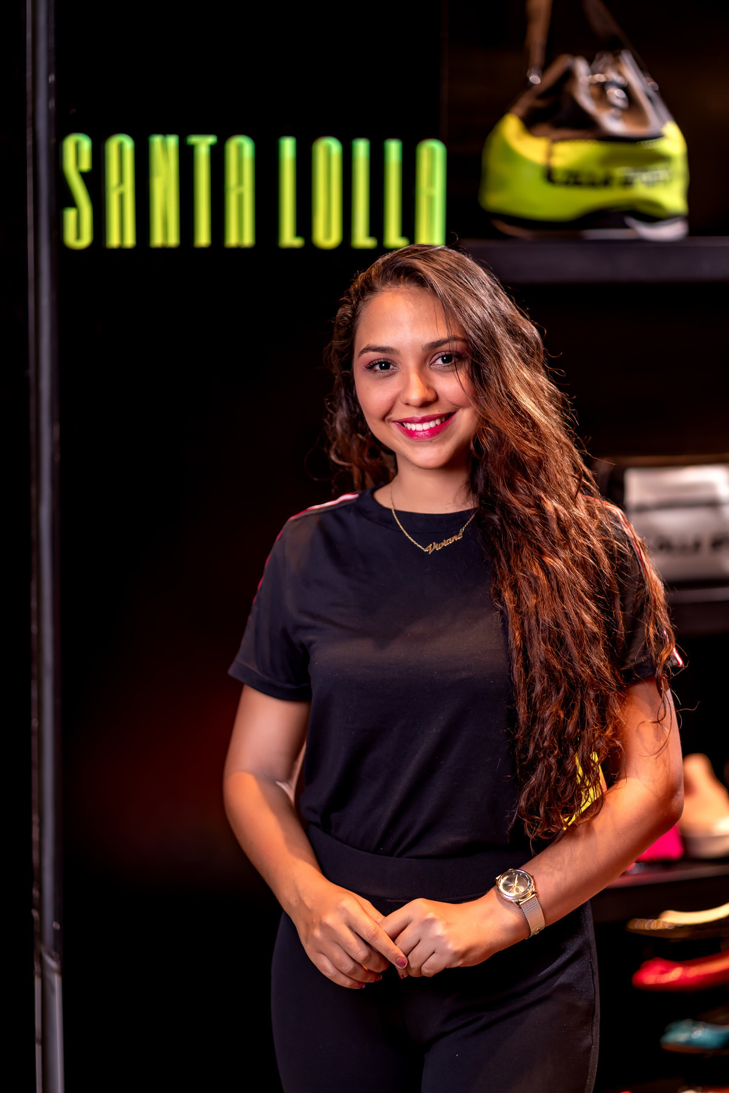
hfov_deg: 16.1
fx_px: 2582
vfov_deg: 23.9
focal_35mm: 85
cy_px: 546
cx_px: 364
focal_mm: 85
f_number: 1.8
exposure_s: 1/160
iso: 125
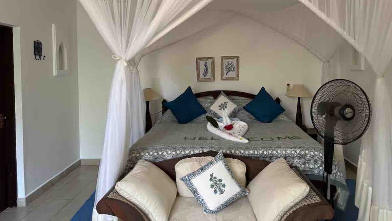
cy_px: 76
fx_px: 301
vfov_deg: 39.8
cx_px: 199
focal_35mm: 29
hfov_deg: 66.1
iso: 250
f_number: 1.6
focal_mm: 5.96
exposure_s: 1/60
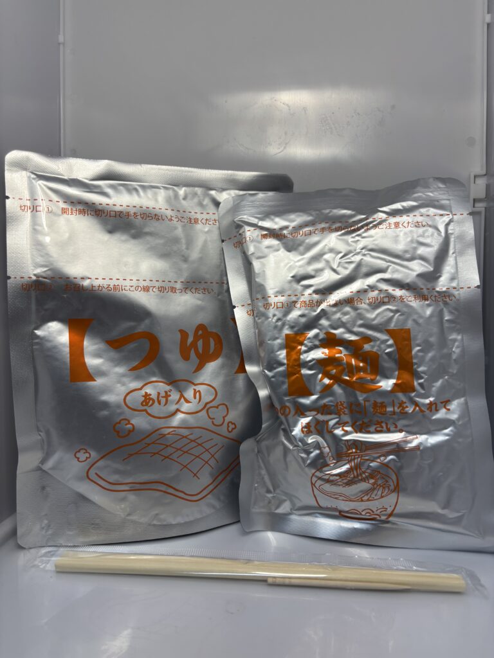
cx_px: 247
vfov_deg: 67.3
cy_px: 329
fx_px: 495
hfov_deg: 53.1
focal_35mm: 26
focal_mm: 5.96
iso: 32
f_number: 1.6
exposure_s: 1/133
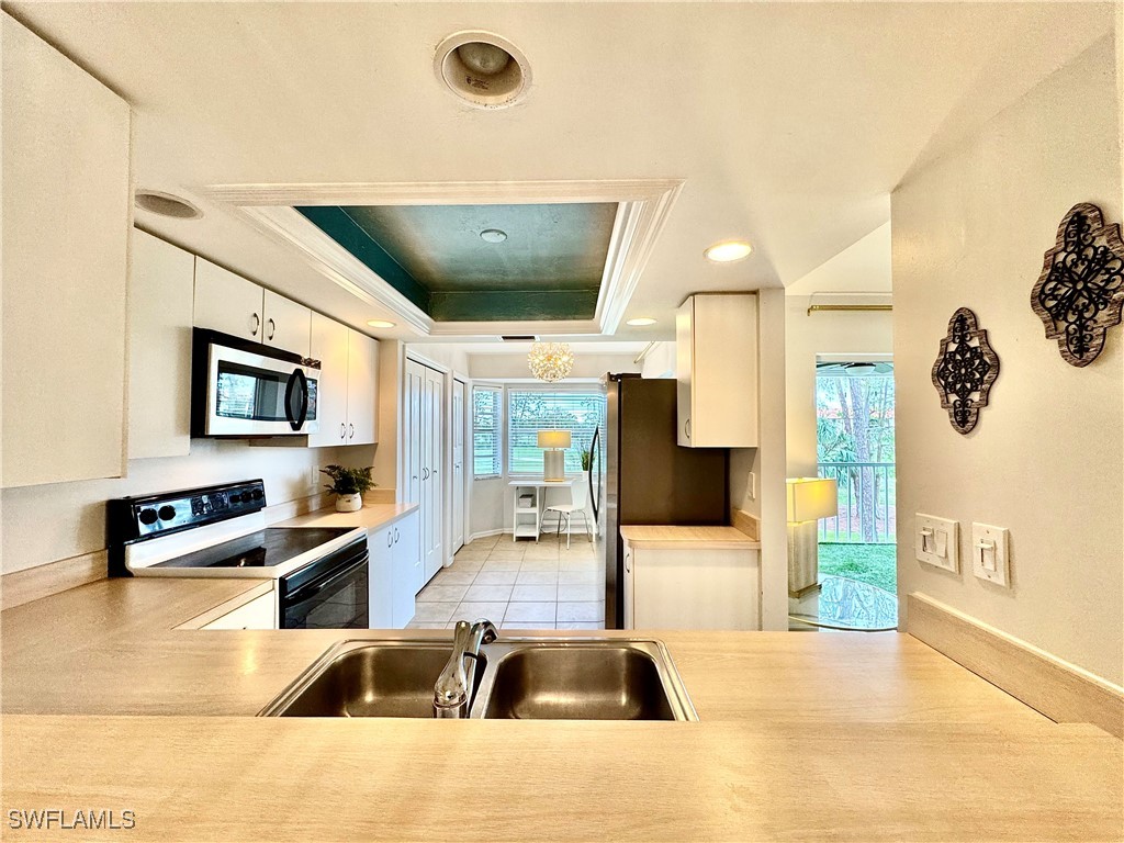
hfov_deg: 102.1
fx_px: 455
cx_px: 562
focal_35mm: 14
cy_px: 422
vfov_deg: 85.7
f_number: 2.2
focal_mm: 2.22
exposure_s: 1/120
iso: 160
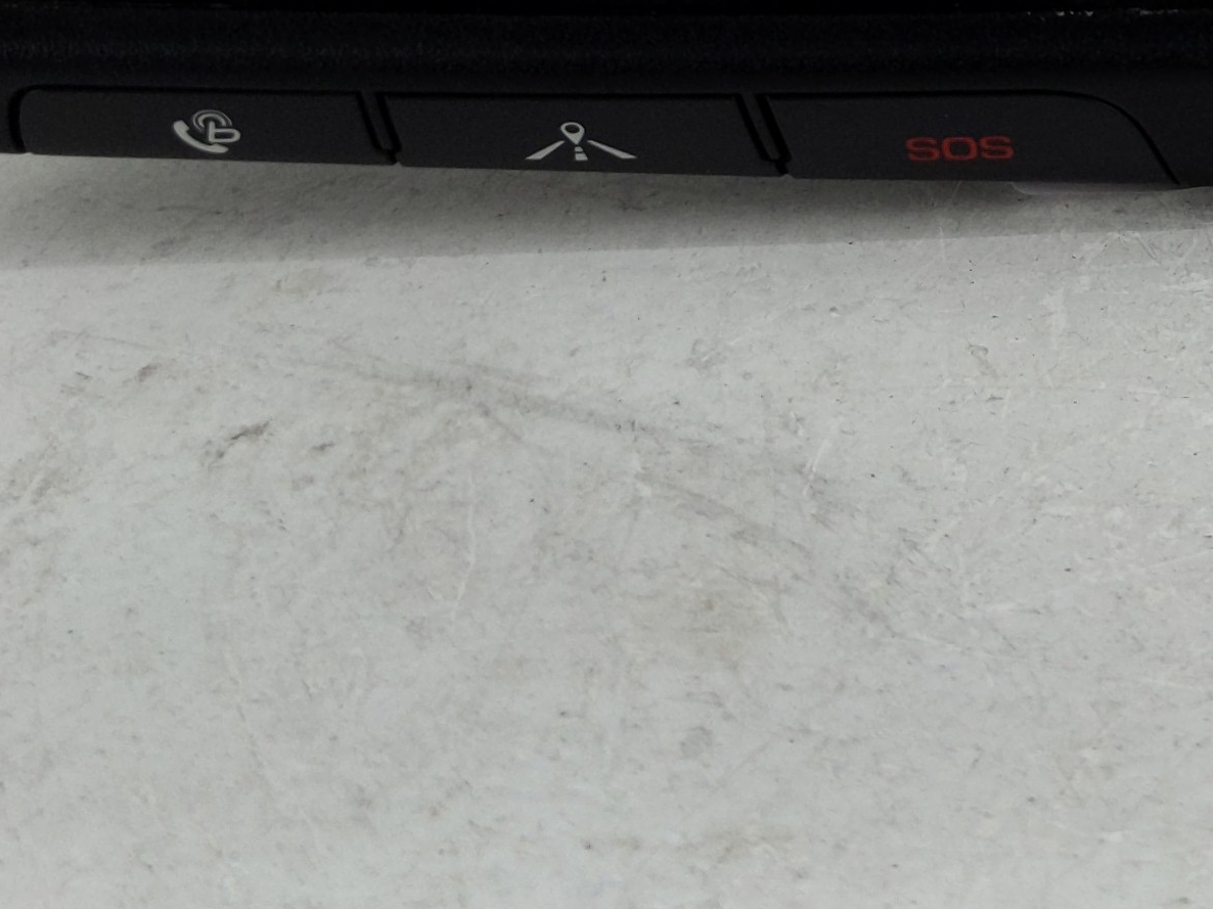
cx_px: 1459
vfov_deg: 16.0
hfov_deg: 21.4
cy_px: -437
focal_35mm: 85
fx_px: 2978
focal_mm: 4.38
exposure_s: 1/142
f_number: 1.73
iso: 55
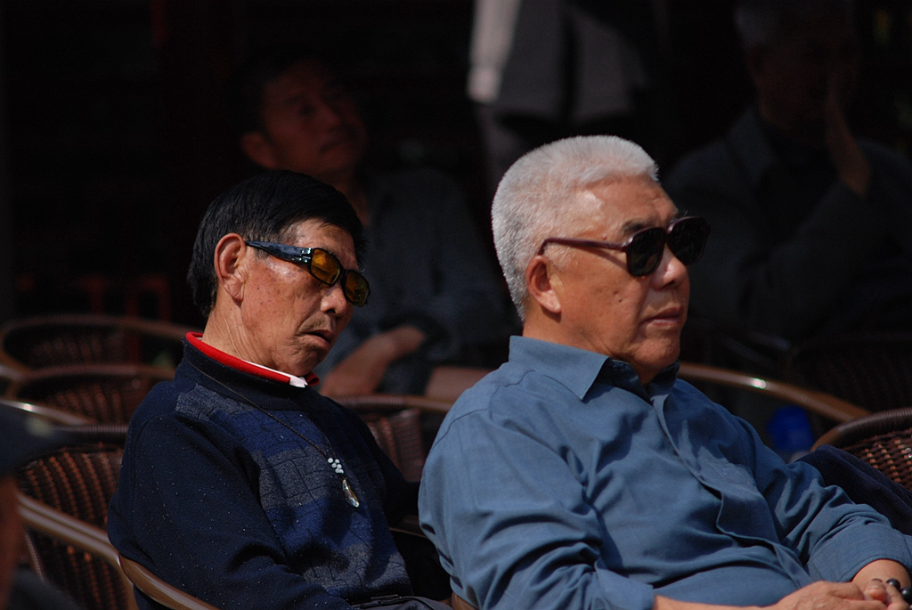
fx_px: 7988
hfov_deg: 6.5
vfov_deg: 4.4
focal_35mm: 315
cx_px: 456
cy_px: 305
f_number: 4
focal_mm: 210
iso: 200
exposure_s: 1/800
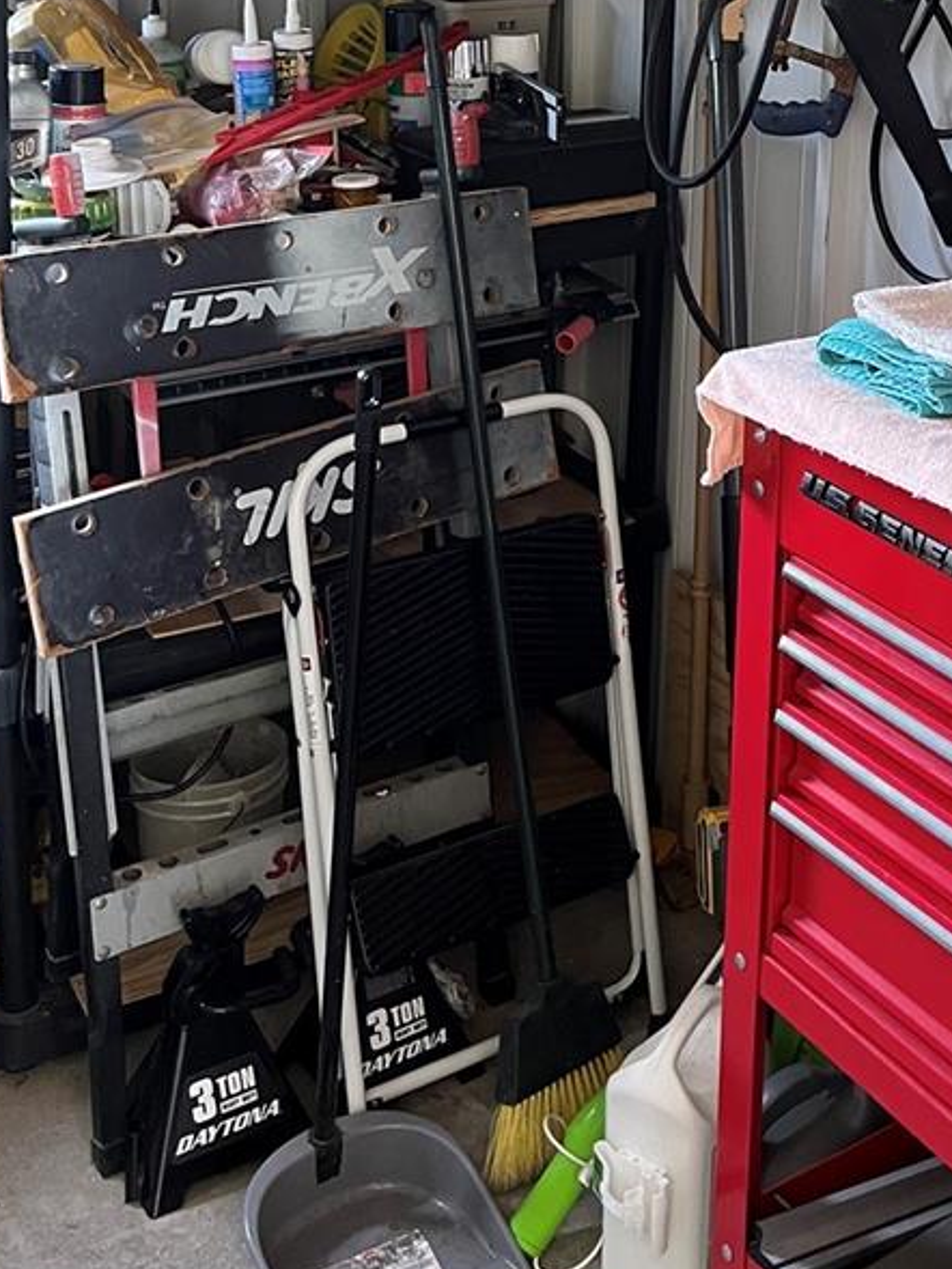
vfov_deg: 34.0
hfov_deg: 26.8
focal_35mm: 53
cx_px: 801
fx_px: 1943
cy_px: 103
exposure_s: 1/62
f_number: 1.6
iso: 125
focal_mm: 5.1
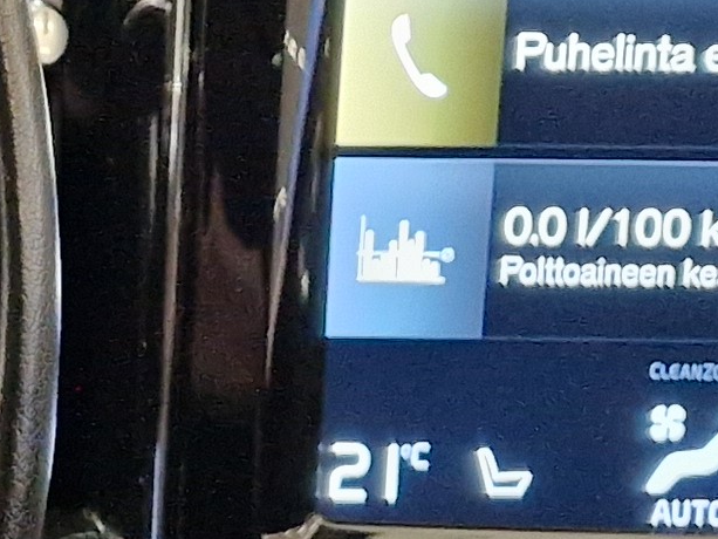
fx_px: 3112
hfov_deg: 10.3
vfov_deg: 9.8
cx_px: -1313
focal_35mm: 150
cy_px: 509
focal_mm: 5.4
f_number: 1.8
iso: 800
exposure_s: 1/100
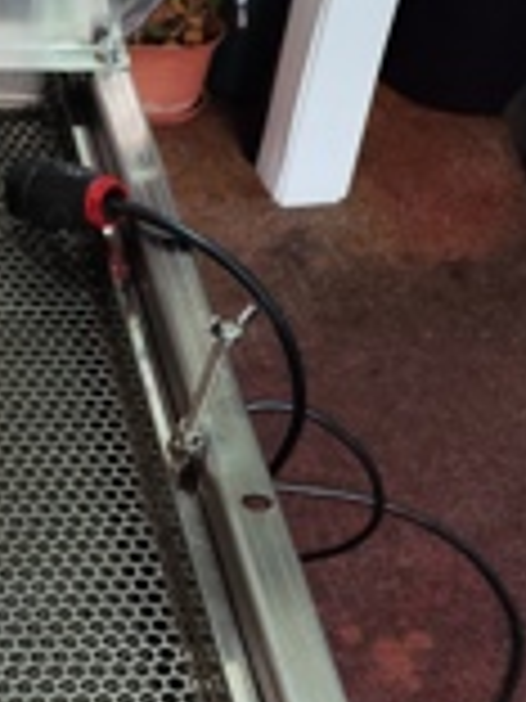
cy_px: 662
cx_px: -112
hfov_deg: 22.7
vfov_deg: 30.9
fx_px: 1195
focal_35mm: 59
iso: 320
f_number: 1.65
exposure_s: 1/50
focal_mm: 6.19
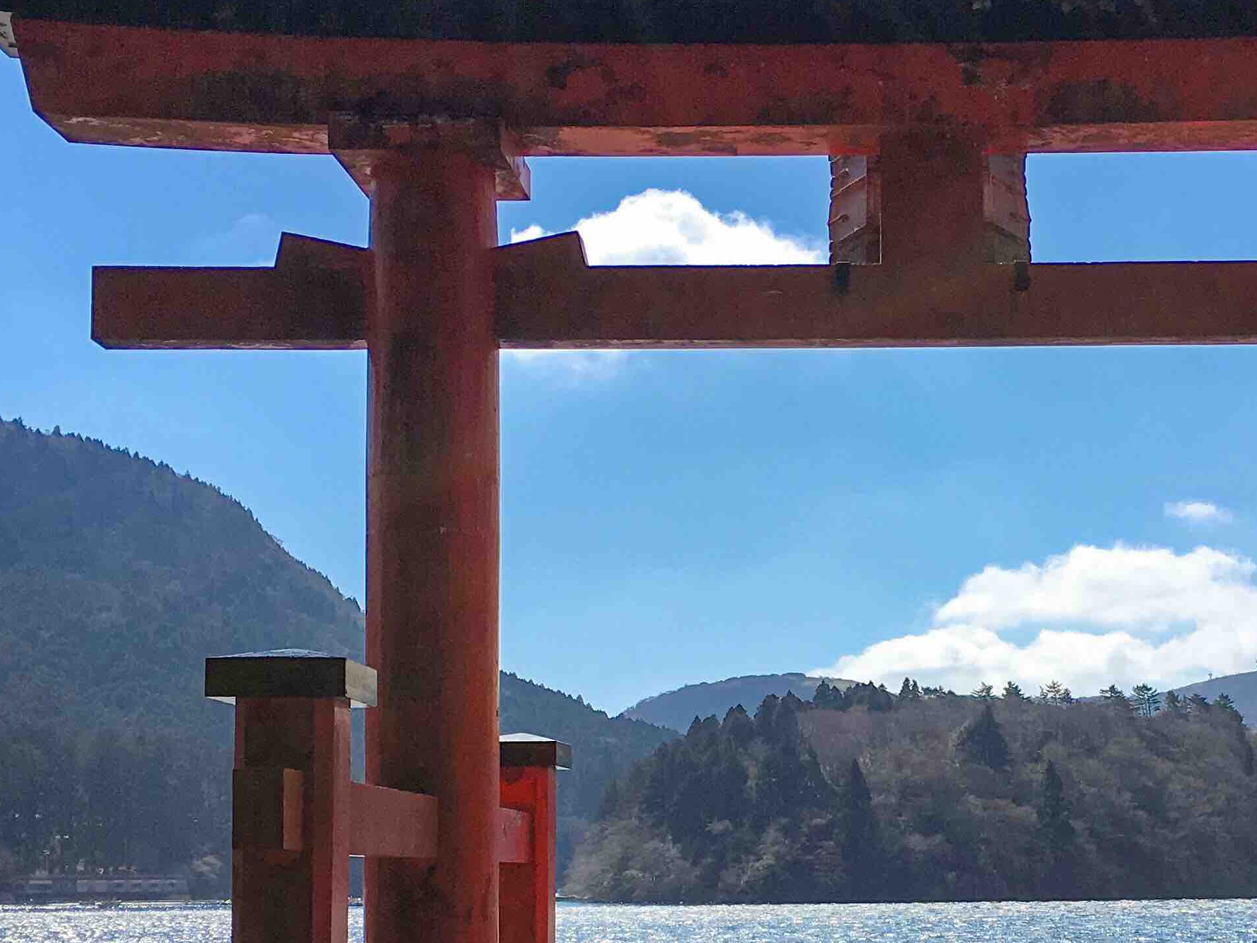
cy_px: 753
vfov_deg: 23.7
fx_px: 2215
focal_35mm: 61
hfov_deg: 31.3
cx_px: 904
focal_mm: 4.2
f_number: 2.2
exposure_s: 1/2700
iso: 25
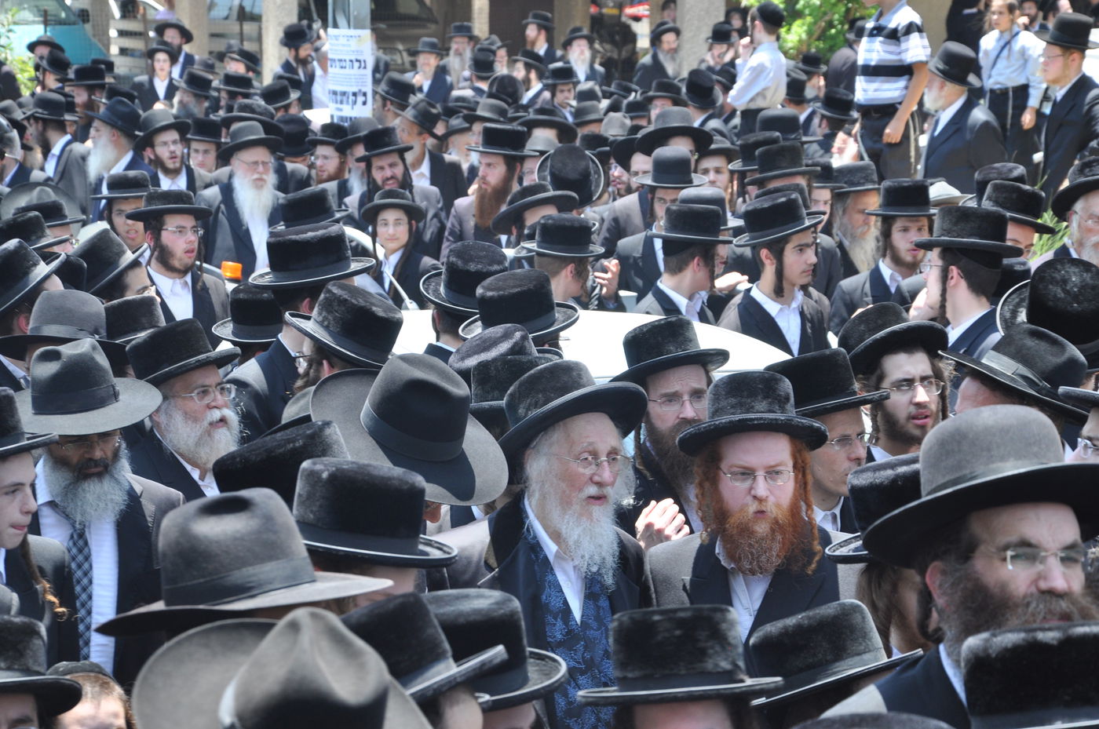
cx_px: 550
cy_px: 364
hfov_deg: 16.1
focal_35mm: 128
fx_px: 3886
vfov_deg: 10.7
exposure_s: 1/160
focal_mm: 85
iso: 400
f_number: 9
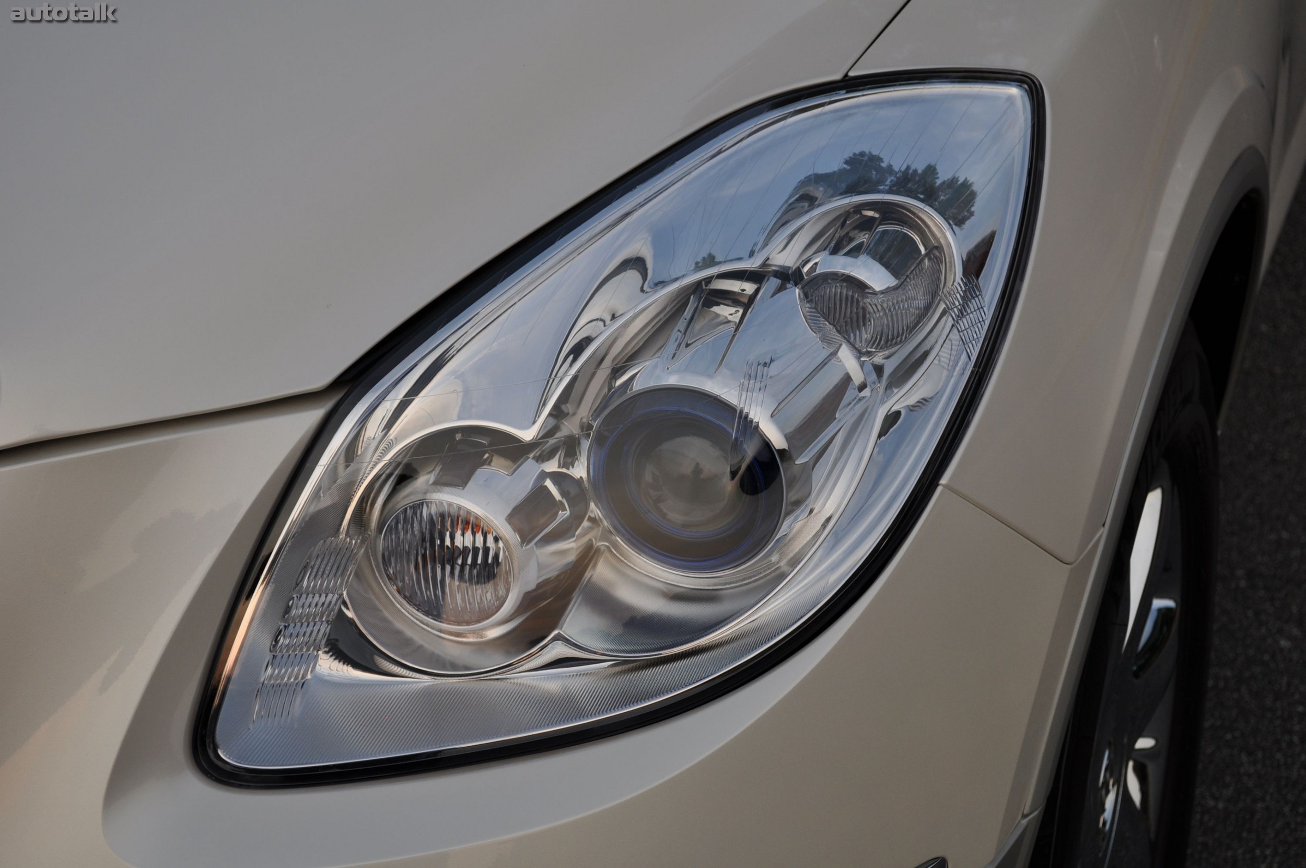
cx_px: 653
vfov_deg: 20.1
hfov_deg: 29.9
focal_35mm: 68
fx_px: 2446
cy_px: 434
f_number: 6.3
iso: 200
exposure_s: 1/160
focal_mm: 45
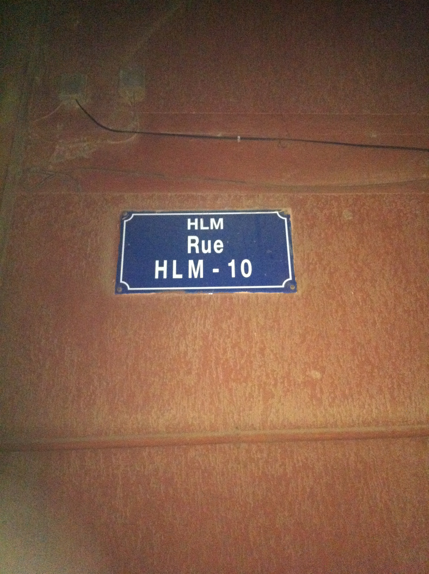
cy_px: 287
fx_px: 580
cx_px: 214
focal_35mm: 35
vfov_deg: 52.7
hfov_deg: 40.6
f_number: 2.8
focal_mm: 3.85
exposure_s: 1/15
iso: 1000
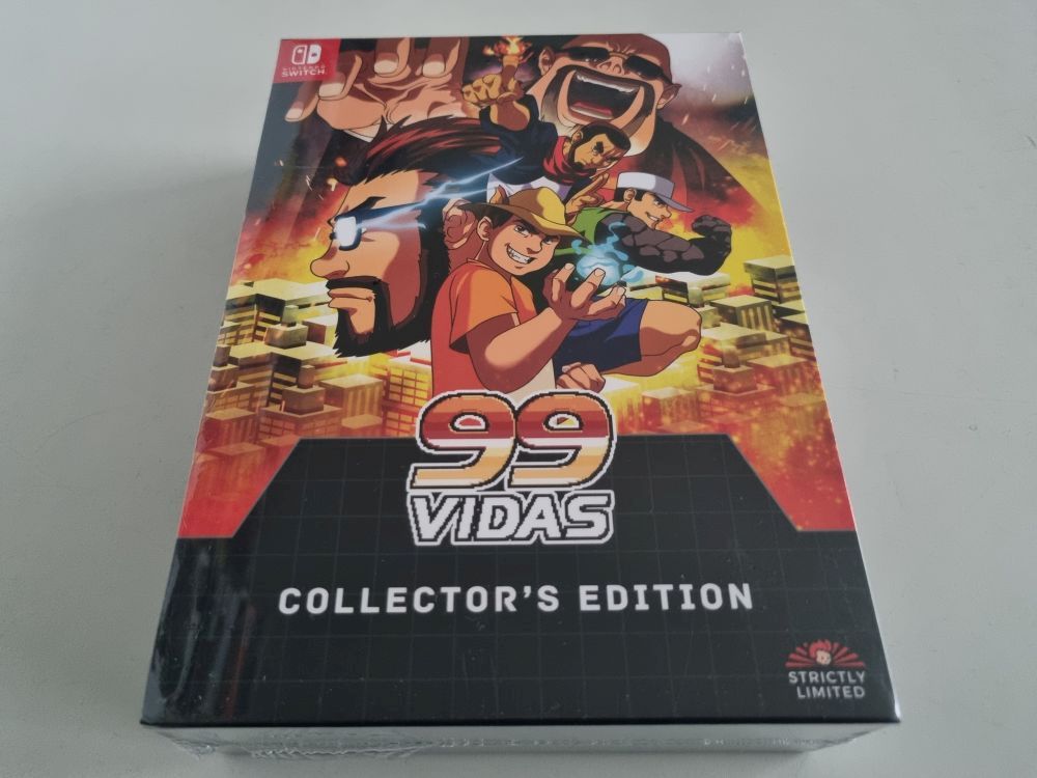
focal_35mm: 26
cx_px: 518
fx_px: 779
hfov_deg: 67.3
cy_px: 389
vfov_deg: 53.1
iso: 800
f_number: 1.8
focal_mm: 5.4
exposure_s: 1/25
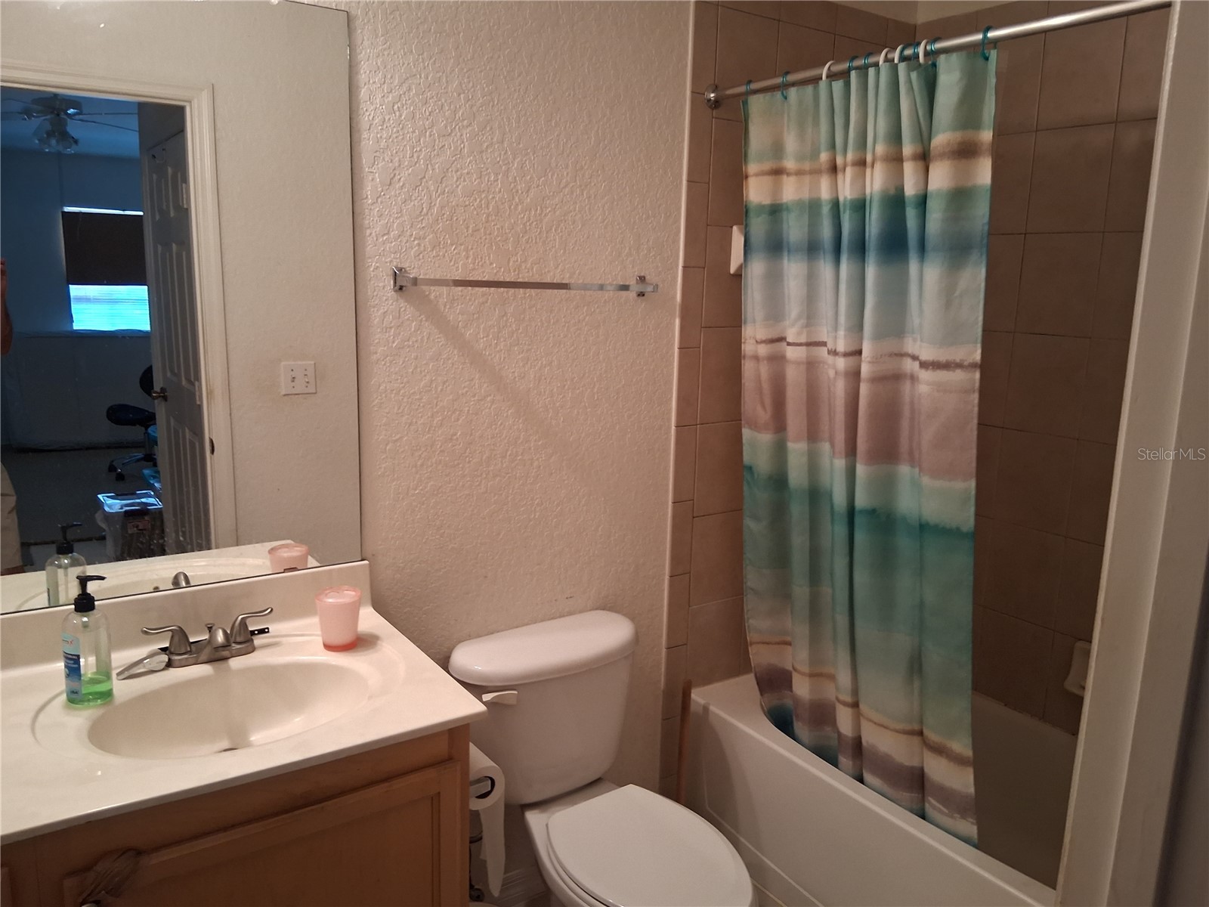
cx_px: 604
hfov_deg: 67.3
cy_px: 454
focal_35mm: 26
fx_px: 908
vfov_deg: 53.1
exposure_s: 1/33
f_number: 1.8
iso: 500
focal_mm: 3.98
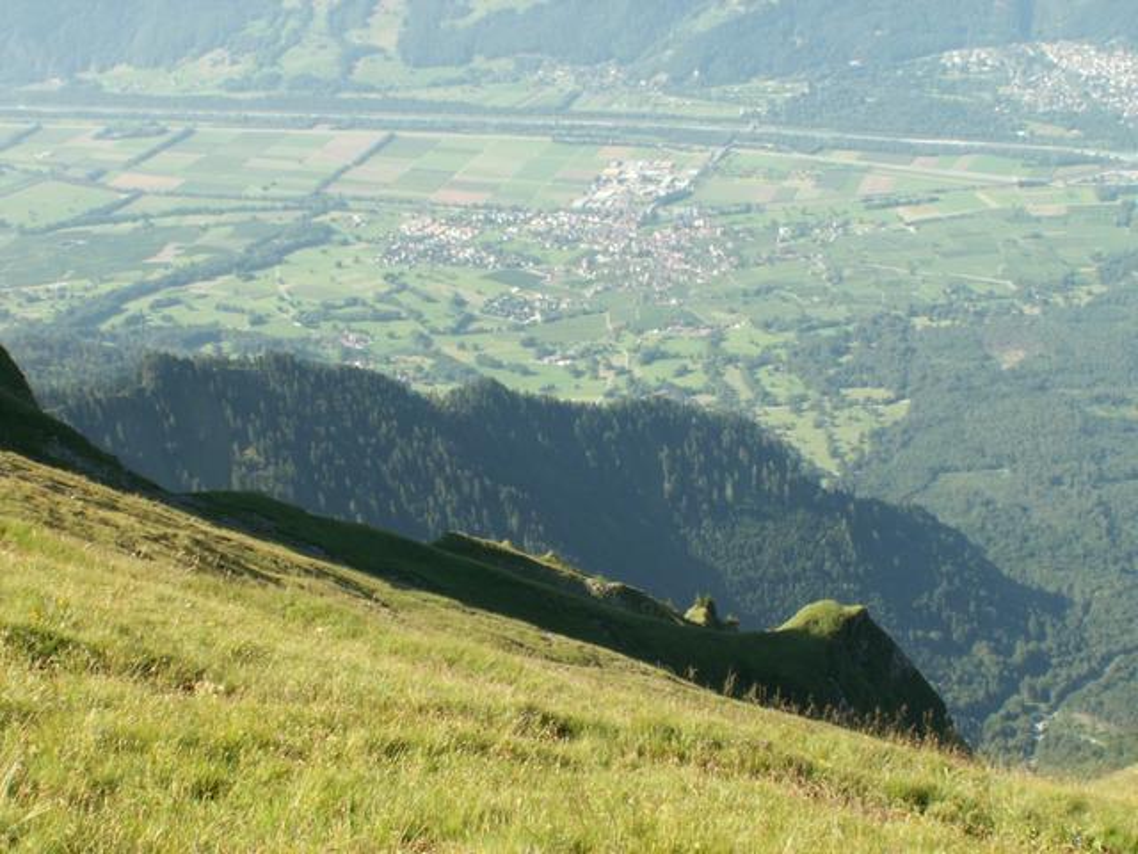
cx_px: 569
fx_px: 1775
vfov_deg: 27.0
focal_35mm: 54
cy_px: 427
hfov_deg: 35.5
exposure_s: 1/50
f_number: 8
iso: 50
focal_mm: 9.06
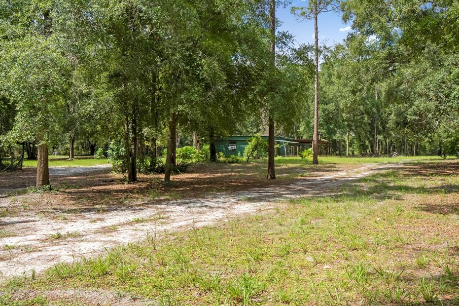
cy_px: 158
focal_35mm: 33
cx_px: 250
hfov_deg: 57.1
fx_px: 421
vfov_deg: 39.9
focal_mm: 20
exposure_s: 1/4000
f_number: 8
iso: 250
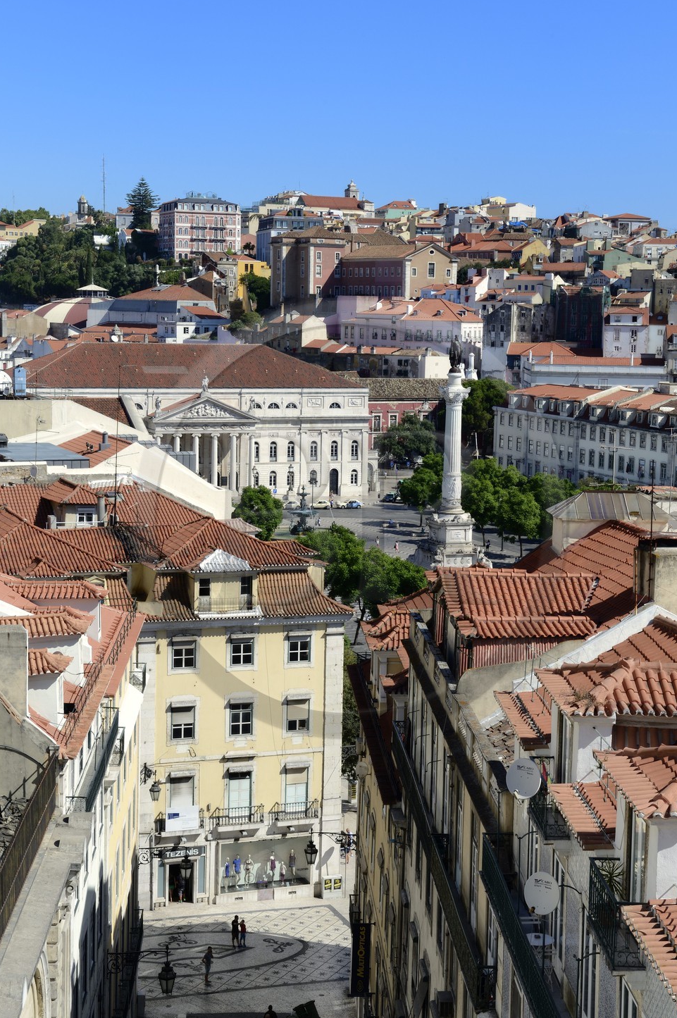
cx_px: 349
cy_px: 519
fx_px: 1752
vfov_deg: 32.4
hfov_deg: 21.9
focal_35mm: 62
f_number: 16
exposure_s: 1/160
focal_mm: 56
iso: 200
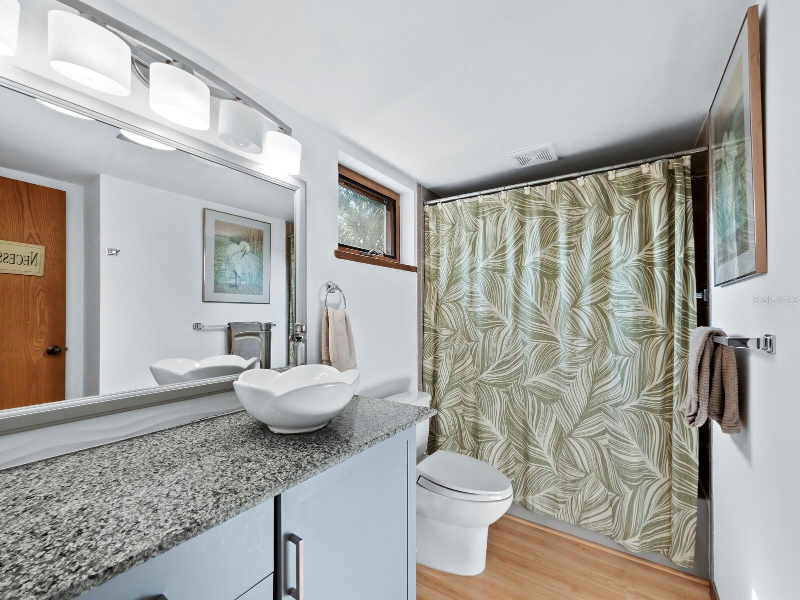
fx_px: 324
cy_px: 300
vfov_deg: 85.7
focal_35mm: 14
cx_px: 400
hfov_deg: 102.1
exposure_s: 1/5
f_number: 11
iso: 400
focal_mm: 7
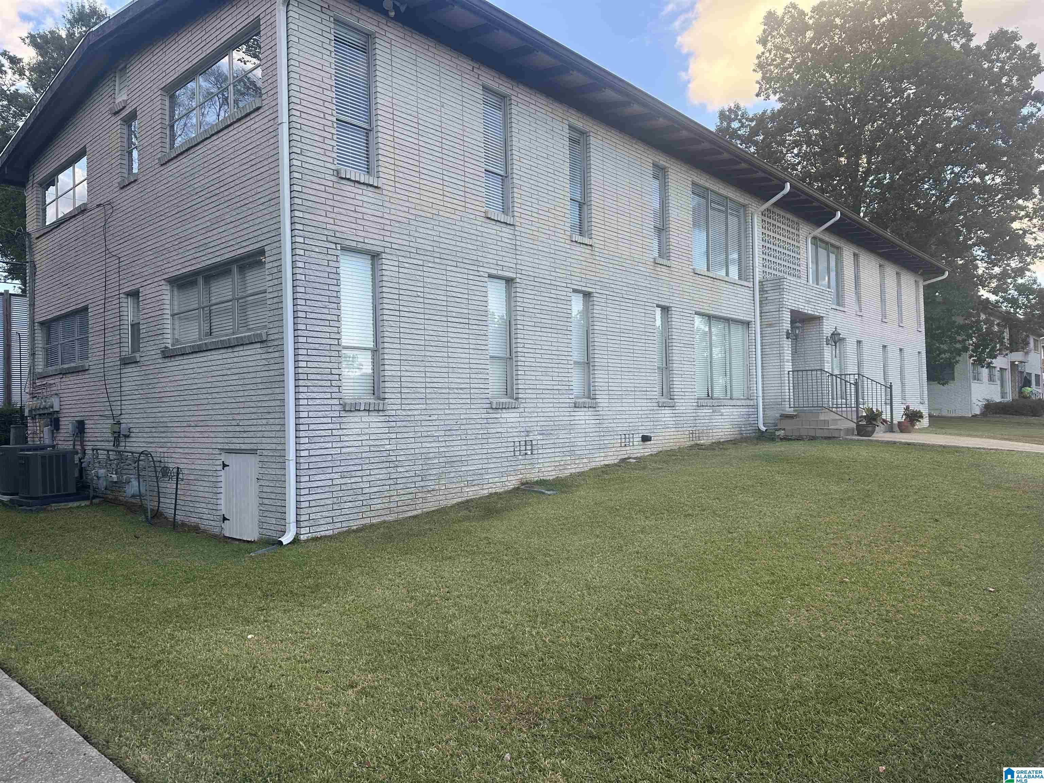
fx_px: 724
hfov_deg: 71.6
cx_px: 522
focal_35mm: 24
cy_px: 392
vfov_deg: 56.8
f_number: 1.78
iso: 80
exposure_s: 1/450
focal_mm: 6.86
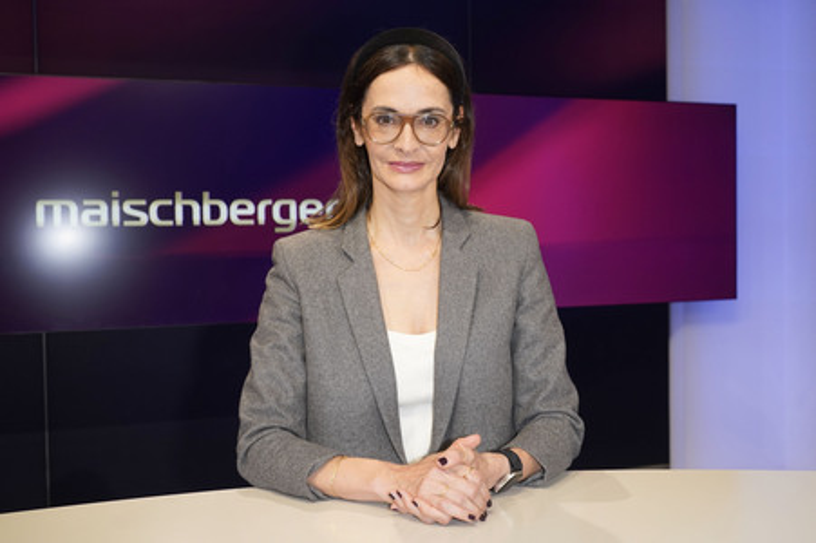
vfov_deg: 35.9
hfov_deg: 51.9
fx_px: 838
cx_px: 408
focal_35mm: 37
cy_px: 272
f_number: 5.6
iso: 2000
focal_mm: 37
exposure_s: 1/160
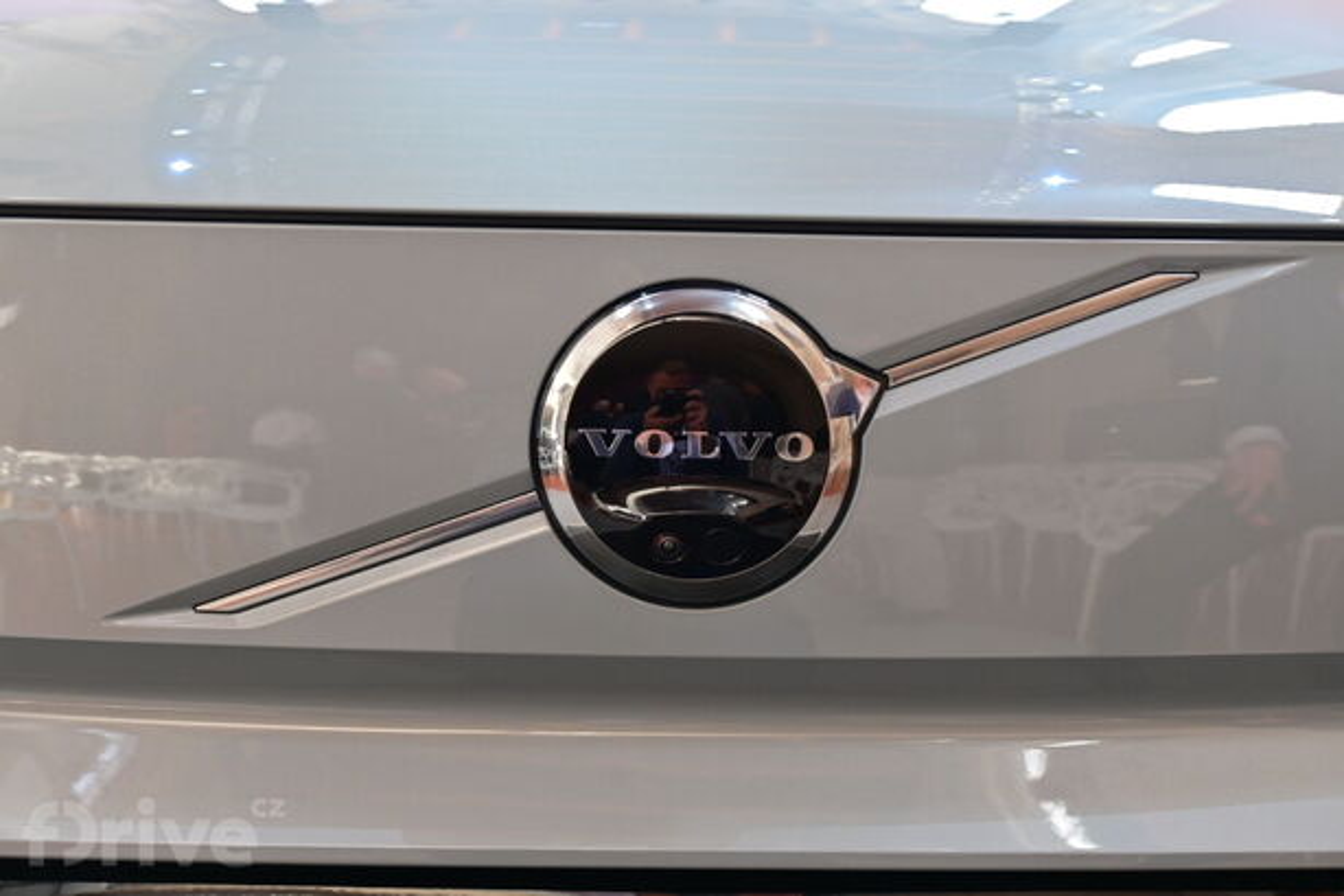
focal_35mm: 51
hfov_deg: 38.9
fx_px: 1903
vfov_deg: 26.5
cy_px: 448
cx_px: 672
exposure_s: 1/30
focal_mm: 34
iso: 400
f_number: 6.3
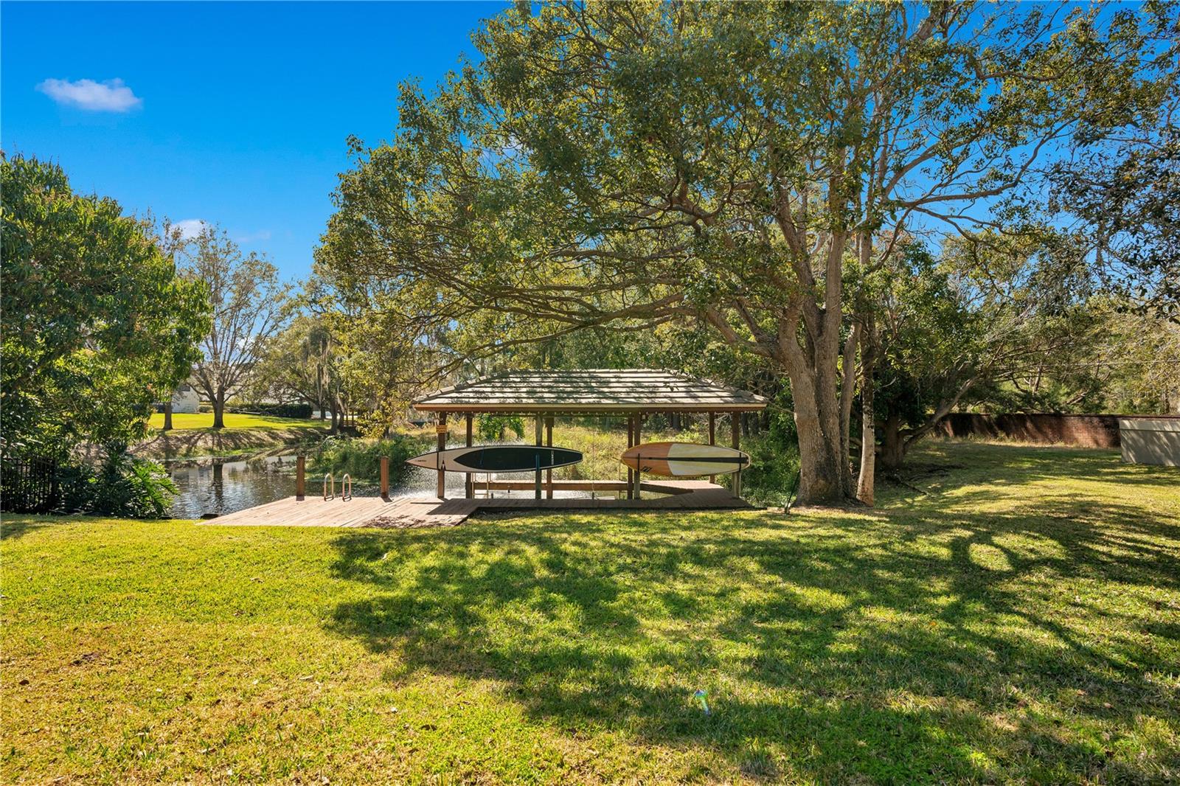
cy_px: 393
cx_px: 590
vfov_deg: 73.7
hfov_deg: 96.7
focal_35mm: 16
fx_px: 524
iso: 100
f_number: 8
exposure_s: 1/100
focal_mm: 16
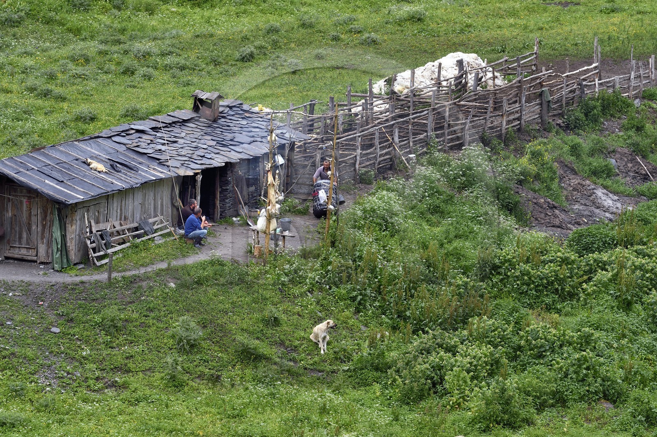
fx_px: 3649
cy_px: 218
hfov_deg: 10.3
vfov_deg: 6.9
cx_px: 328
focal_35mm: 200
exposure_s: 1/320
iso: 320
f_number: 8
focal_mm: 200
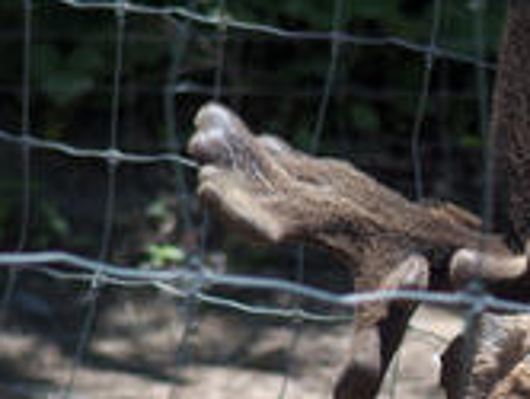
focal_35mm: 812
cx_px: 536
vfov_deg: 1.8
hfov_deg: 2.4
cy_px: 303
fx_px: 12450
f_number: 3.2
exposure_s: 1/500
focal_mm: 64.3
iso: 100
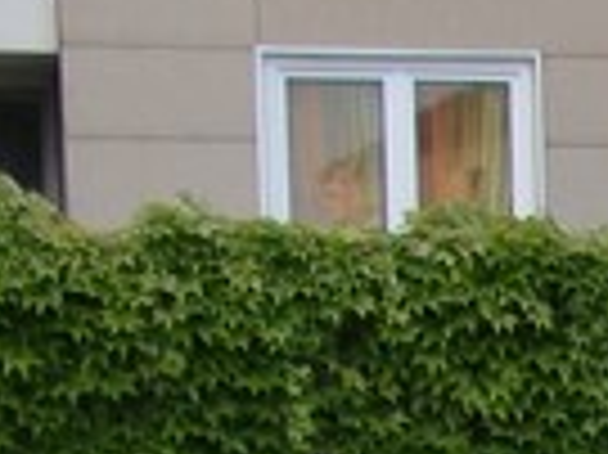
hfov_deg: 6.7
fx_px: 4791
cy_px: 1623
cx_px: 1689
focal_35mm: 273
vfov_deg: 5.0
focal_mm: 6.3
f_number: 2.8
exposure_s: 1/160
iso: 64
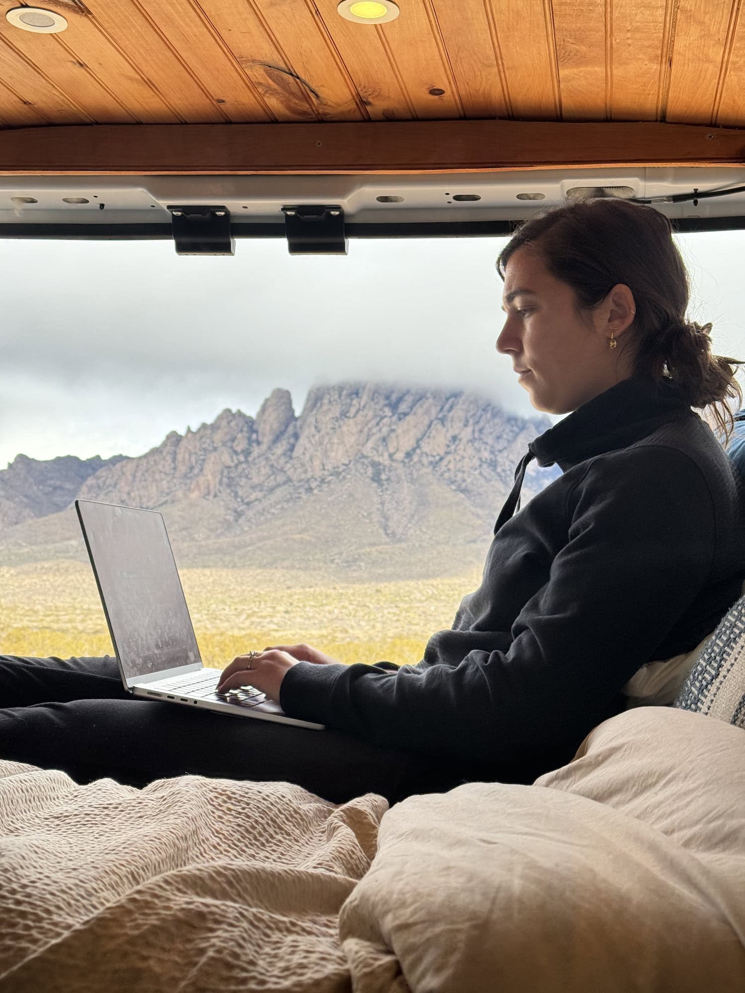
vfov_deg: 39.7
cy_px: 496
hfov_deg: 30.3
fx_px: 1377
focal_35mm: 48
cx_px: 372
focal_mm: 6.9
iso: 64
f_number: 1.8
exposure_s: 1/1133
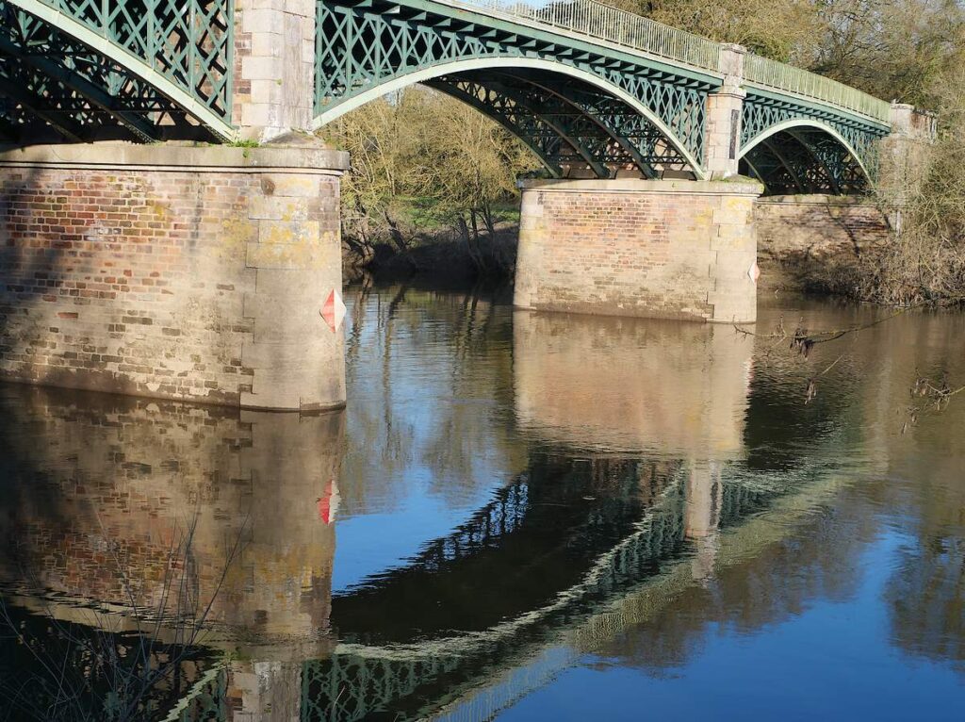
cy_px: 361
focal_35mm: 50
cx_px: 482
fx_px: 1393
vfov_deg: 29.1
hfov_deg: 38.2
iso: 200
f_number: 4
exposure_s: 1/800
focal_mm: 25
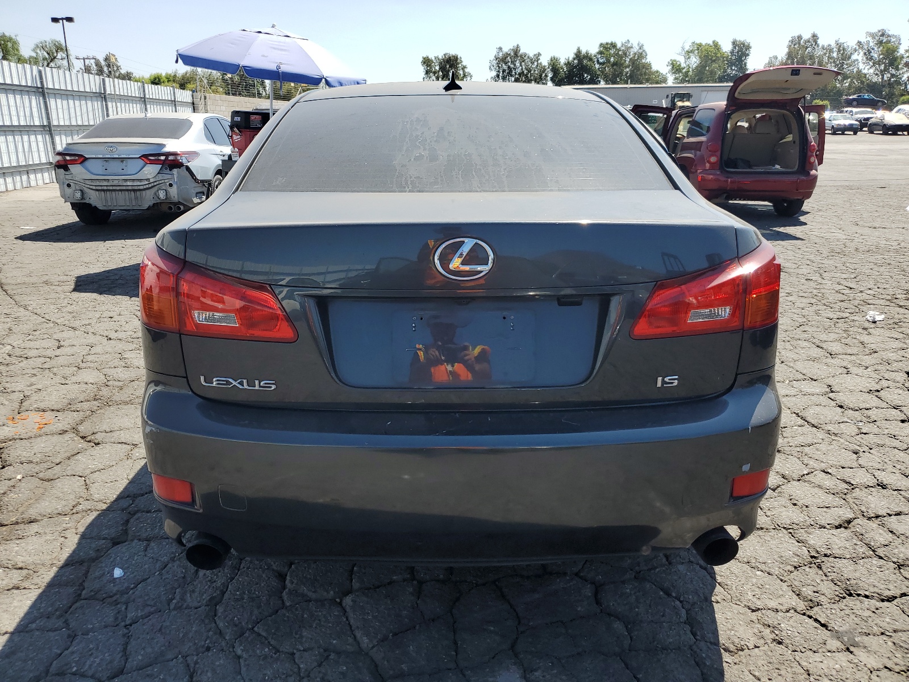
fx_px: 683
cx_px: 454
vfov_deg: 53.1
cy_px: 341
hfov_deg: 67.3
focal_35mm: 26
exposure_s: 1/2000
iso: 50
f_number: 1.5
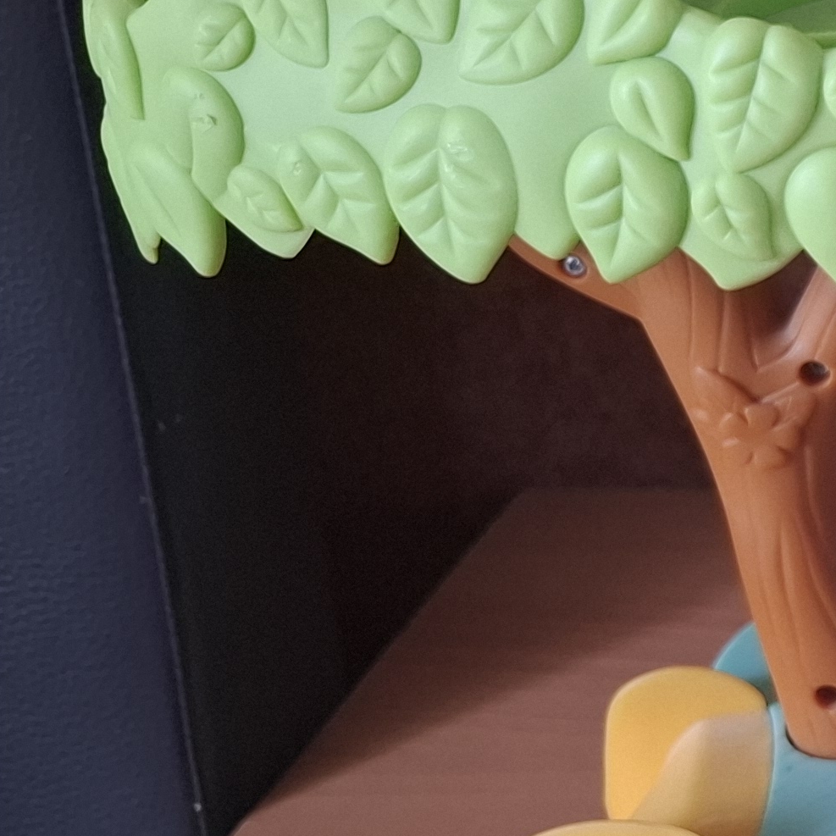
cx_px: 1724
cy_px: 361
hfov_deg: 15.8
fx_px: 2295
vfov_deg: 20.6
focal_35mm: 84
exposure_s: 1/33
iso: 250
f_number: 1.8
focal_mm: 5.54
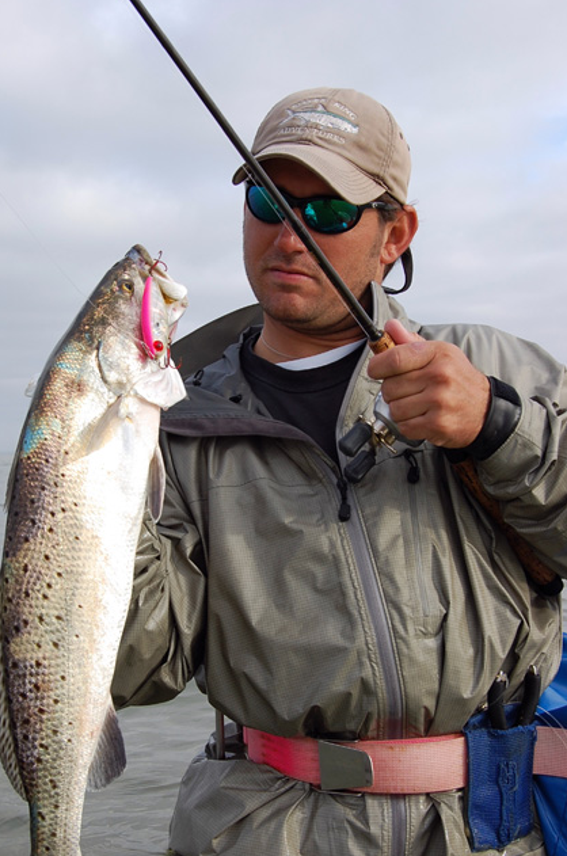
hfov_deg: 24.2
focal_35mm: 56
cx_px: 248
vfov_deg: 35.9
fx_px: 1319
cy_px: 471
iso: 200
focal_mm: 31
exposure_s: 1/250
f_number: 8
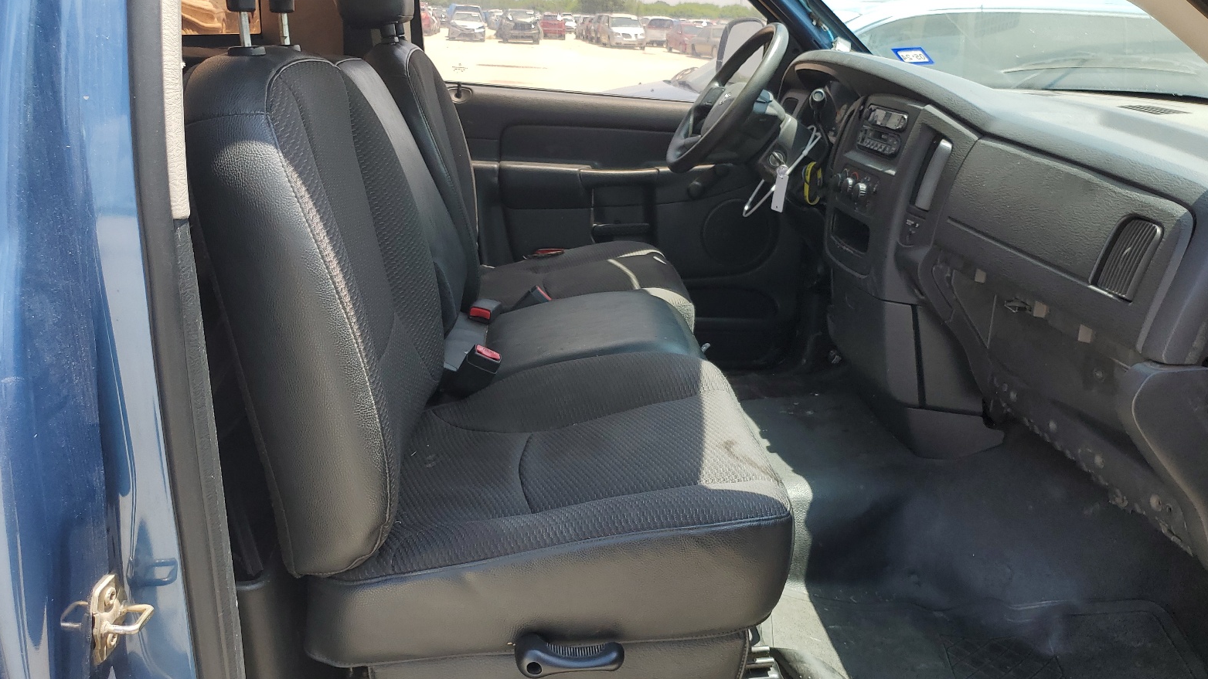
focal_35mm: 29
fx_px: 929
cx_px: 611
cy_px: 315
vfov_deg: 40.2
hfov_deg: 66.1
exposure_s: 1/1000
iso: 50
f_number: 1.5
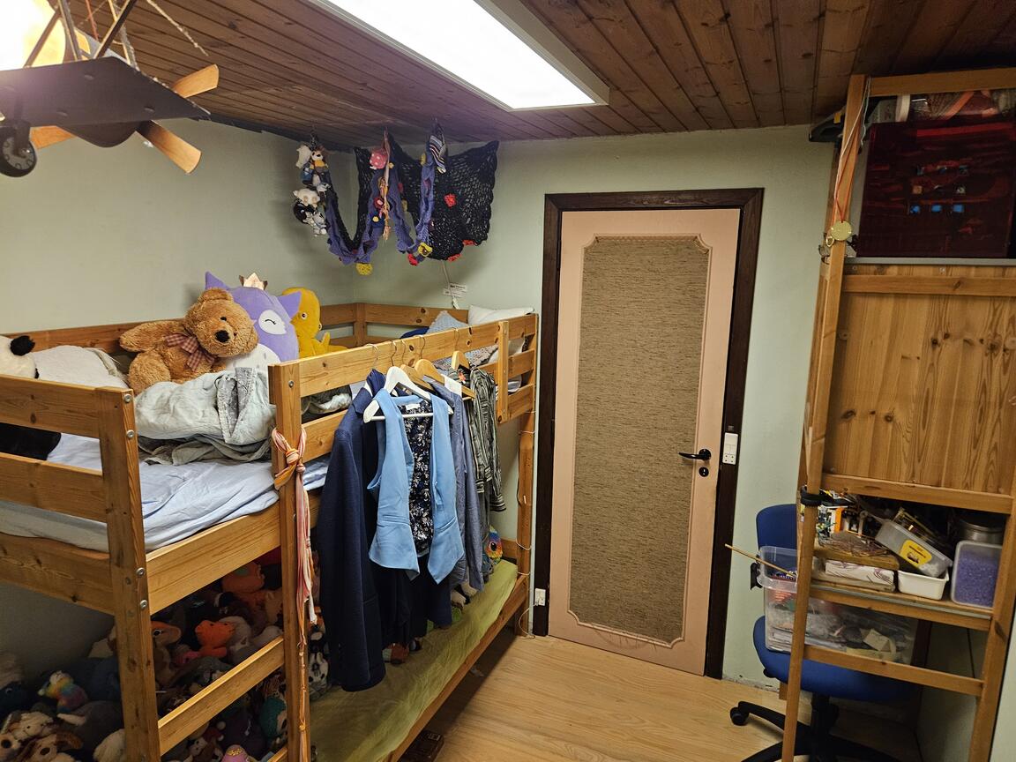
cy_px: 381
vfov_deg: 58.9
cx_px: 508
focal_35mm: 23
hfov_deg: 73.9
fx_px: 675
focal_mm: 5.4
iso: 500
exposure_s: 1/25
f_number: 1.8
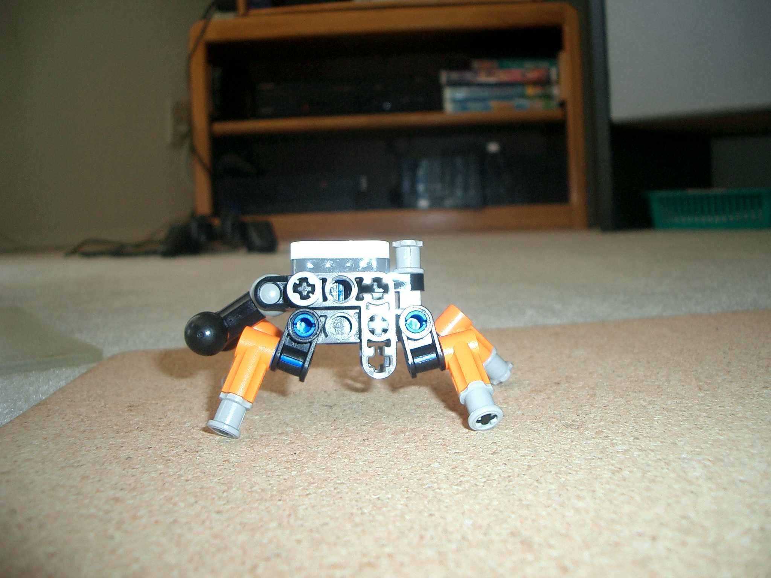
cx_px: 386
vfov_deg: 40.7
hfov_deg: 52.6
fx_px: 780
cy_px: 289
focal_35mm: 35
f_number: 2.6
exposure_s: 1/40
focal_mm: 5.8
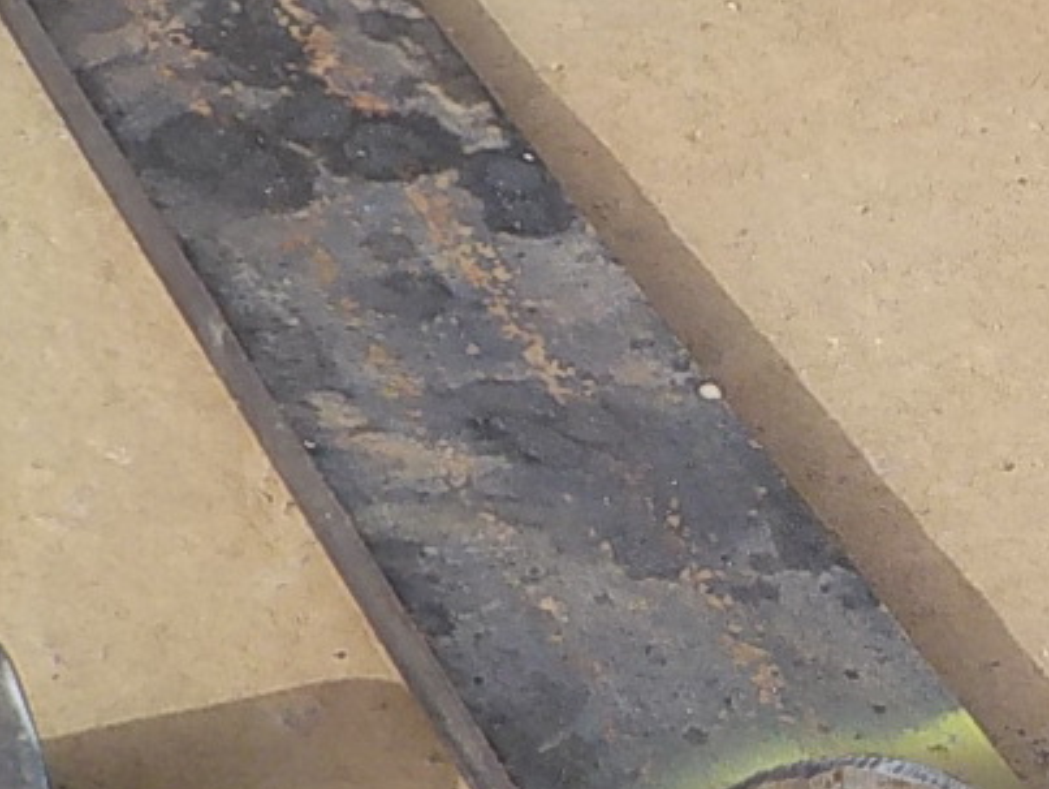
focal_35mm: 119
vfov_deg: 12.5
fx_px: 3609
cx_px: 843
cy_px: 367
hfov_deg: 16.4
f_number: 3.3
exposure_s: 1/320
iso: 125
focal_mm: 4.1
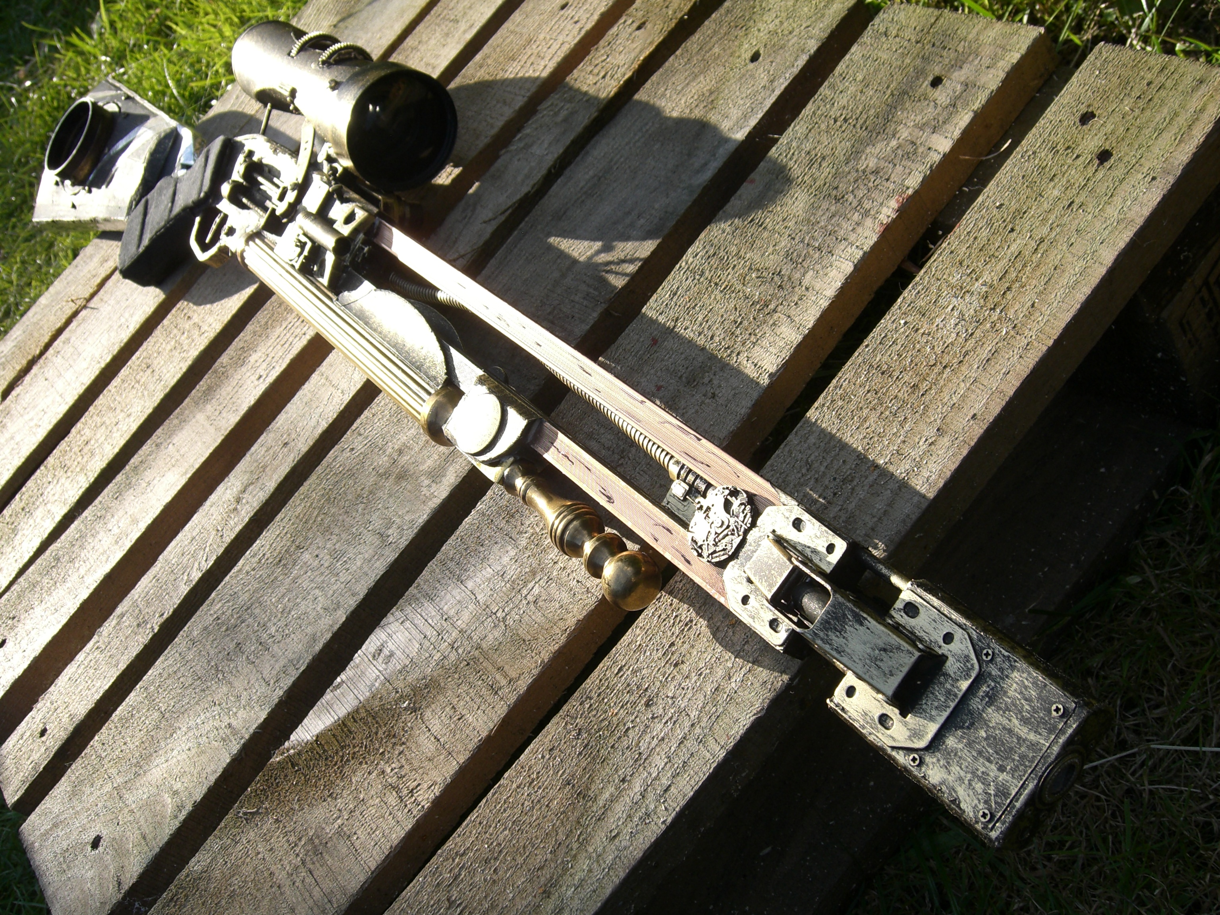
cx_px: 610
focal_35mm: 38
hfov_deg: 49.0
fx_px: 1339
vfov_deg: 37.7
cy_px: 458
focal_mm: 7.9
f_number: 4
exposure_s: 1/250
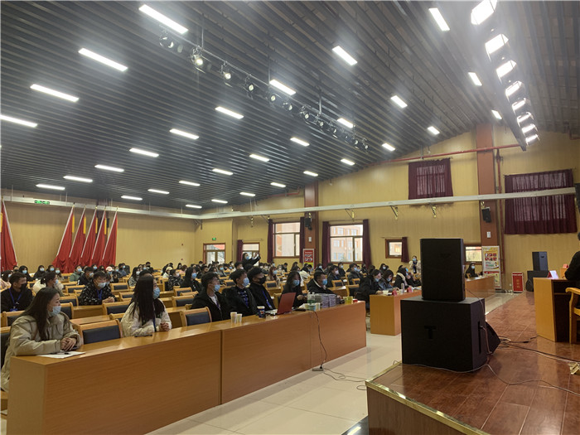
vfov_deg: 53.1
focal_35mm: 26
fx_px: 436
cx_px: 290
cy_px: 218
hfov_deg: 67.3
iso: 125
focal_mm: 4.25
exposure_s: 1/60
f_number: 1.8
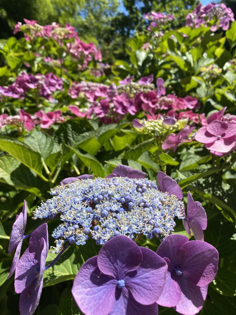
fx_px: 236
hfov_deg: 53.1
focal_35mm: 26
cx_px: 118
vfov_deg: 67.3
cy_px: 158
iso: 32
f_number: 1.8
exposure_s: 1/2410
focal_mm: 4.25
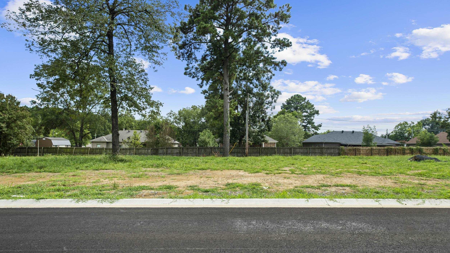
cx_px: 225
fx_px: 239
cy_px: 142
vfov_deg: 55.7
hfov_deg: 86.6
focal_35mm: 20
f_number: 8
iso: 200
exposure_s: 1/60
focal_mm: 12.6
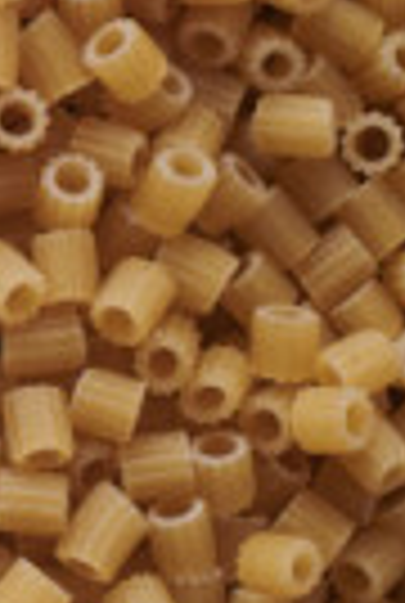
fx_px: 5003
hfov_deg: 4.2
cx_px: -1310
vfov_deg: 6.9
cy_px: 104
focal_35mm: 298
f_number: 8
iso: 160
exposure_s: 1/100
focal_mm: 50
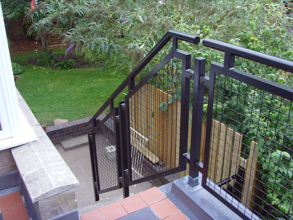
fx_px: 330
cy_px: 110
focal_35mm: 39
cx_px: 146
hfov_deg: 47.9
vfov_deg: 36.8
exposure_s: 1/45
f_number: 3.5
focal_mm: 6.6
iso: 160
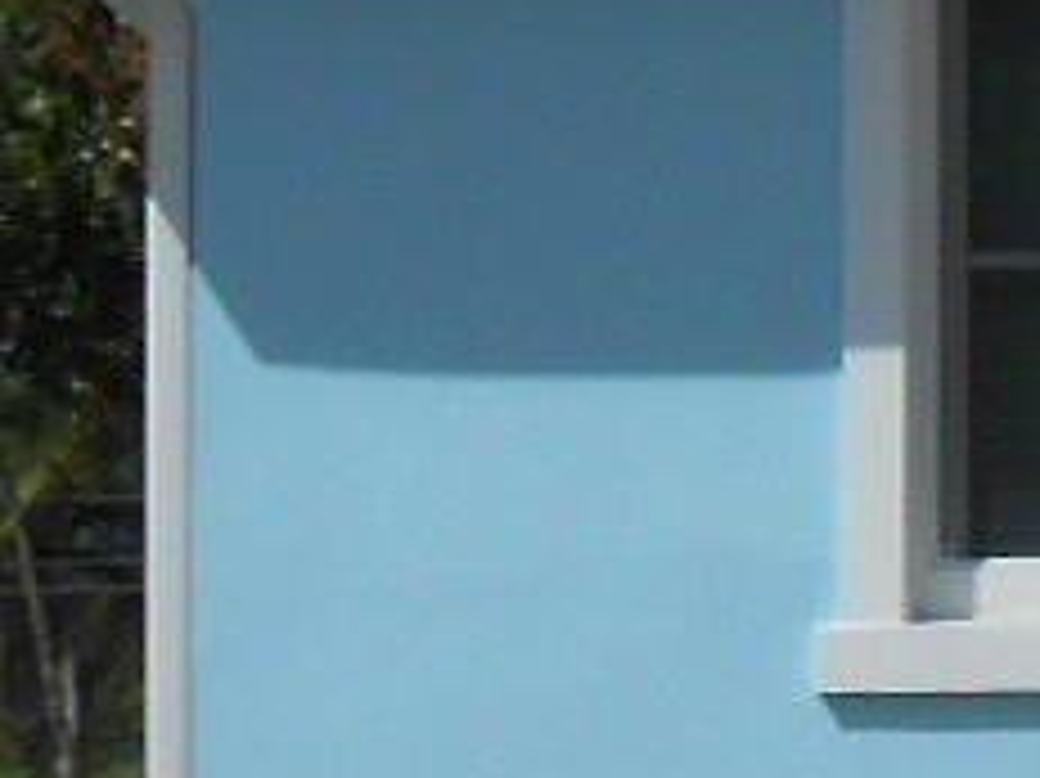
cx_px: 3386
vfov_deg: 4.4
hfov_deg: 5.4
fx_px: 10210
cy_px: 274
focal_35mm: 340
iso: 80
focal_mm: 8.8
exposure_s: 1/1250
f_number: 4.8
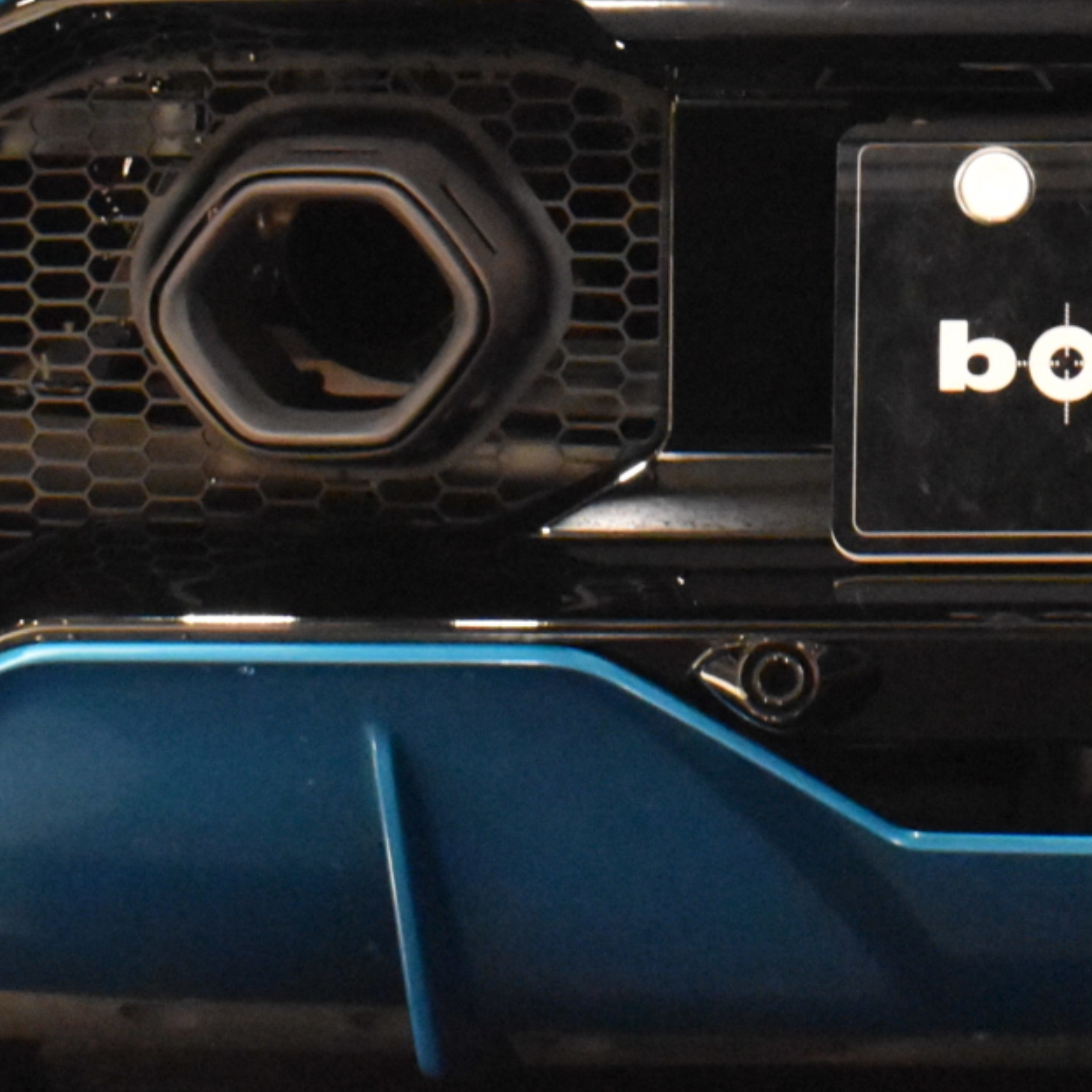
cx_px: 1265
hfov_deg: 11.3
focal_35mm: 152
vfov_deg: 11.4
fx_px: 5416
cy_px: -52
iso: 6400
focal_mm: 29
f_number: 8
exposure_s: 1/25
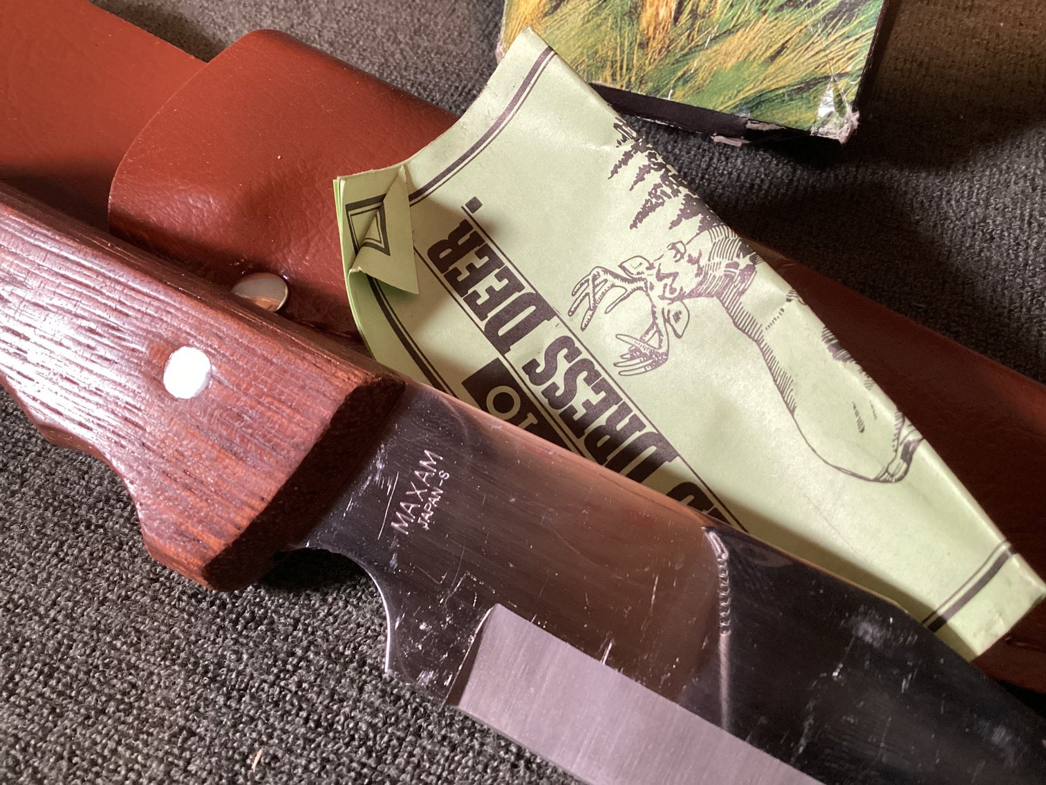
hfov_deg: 58.3
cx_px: 523
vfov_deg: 45.4
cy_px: 392
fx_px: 937
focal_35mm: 31
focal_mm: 3.3
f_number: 2.4
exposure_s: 1/60
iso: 250
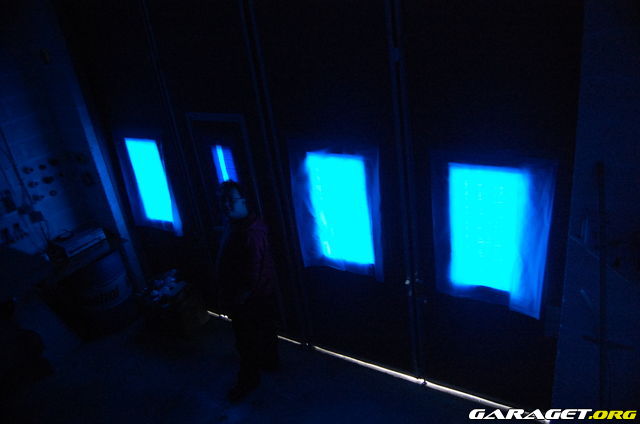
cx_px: 320
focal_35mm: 27
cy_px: 212
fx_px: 479
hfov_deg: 67.5
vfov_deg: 47.7
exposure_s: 1/6
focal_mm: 18
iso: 1600
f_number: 3.5
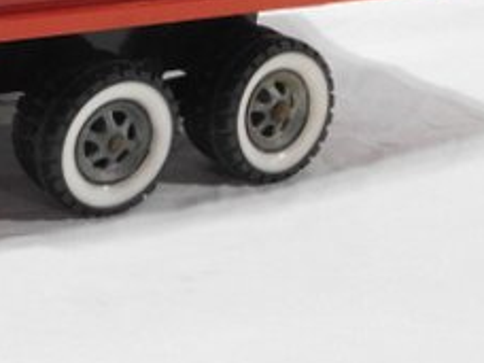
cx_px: -118
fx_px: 1161
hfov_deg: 21.6
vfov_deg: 17.5
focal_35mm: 83
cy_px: 31
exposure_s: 1/30
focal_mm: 5.3
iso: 280
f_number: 3.2
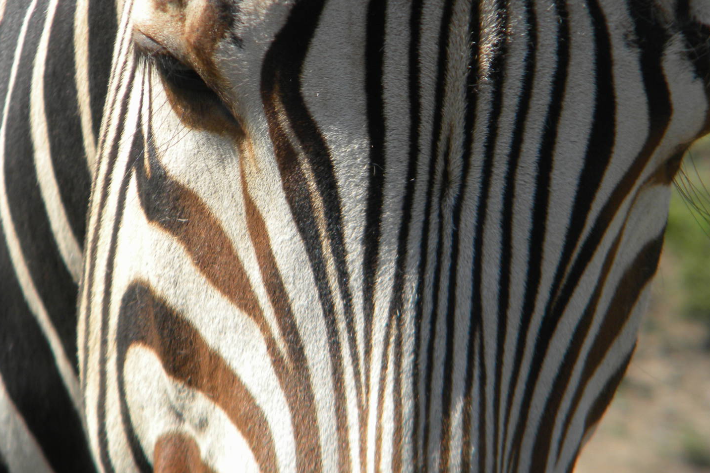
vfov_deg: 2.9
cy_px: 176
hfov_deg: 4.3
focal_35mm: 481
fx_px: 9487
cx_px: 368
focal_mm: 75
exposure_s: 1/271
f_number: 5.4
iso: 80
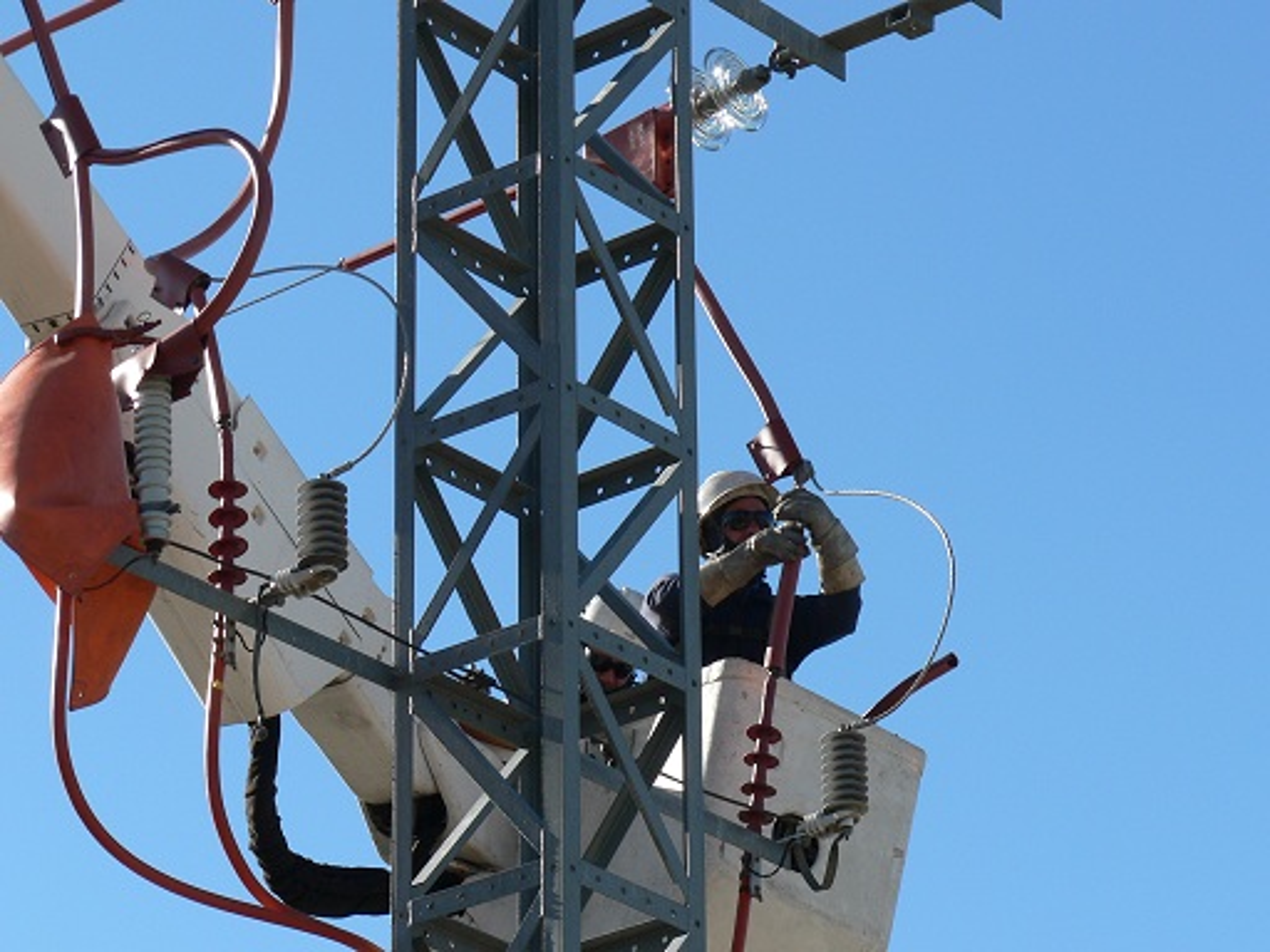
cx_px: 635
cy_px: 476
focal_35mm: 164
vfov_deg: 9.1
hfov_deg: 12.0
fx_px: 6017
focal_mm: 27.4
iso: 80
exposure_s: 1/400
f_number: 4.5
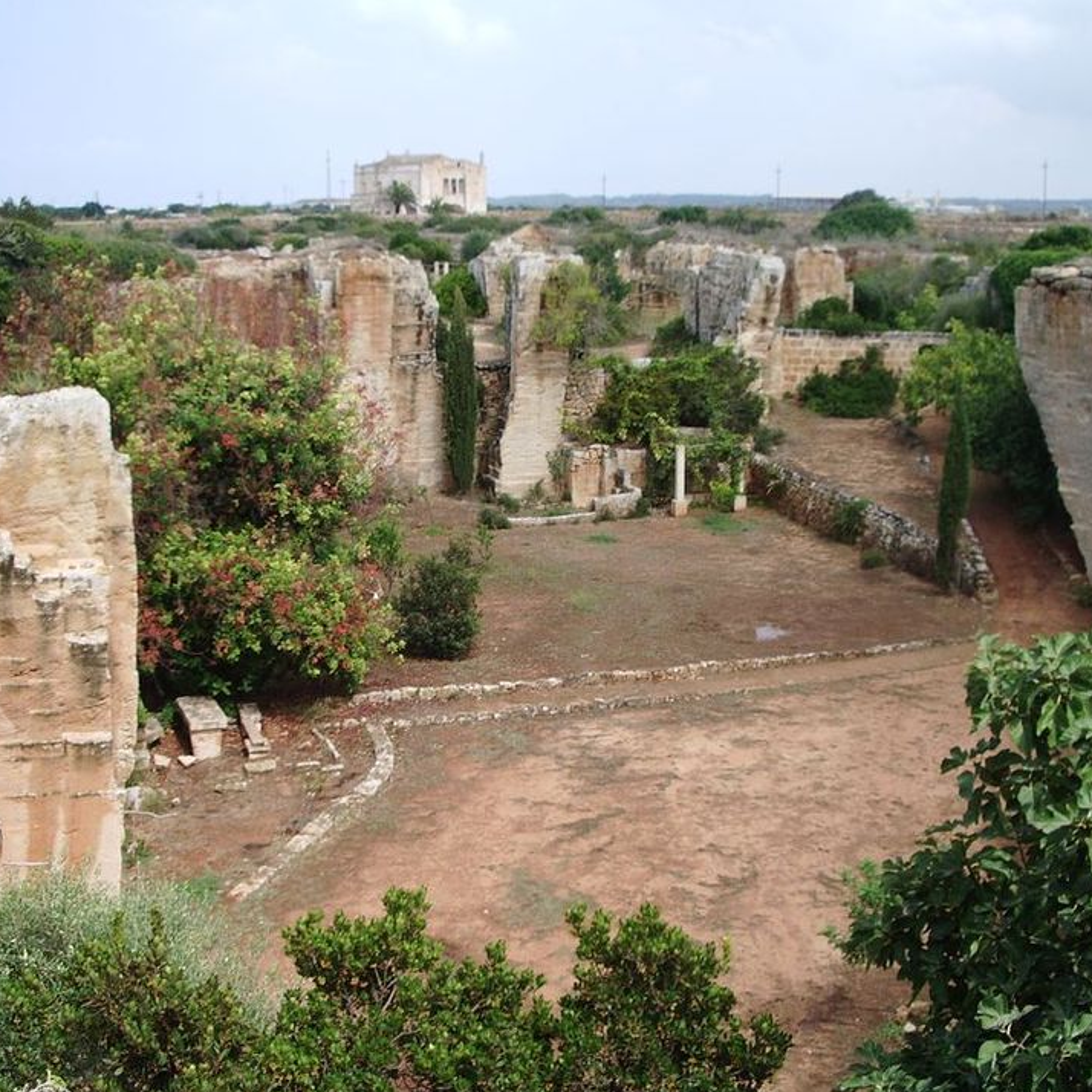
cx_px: 541
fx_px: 1499
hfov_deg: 40.0
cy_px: 553
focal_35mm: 42
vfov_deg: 40.0
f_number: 4.3
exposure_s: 1/250
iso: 50
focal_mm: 5.8
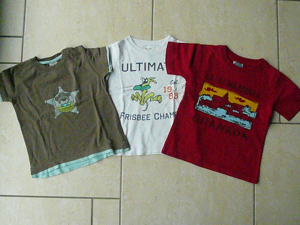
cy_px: 112
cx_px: 150
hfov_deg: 47.9
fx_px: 338
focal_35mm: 39
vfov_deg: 36.8
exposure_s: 1/640
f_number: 9
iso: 3200
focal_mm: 6.4
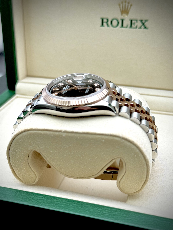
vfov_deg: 39.7
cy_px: 115
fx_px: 320
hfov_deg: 30.3
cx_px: 86
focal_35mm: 48
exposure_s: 1/121
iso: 80
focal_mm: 6.76
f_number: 1.78
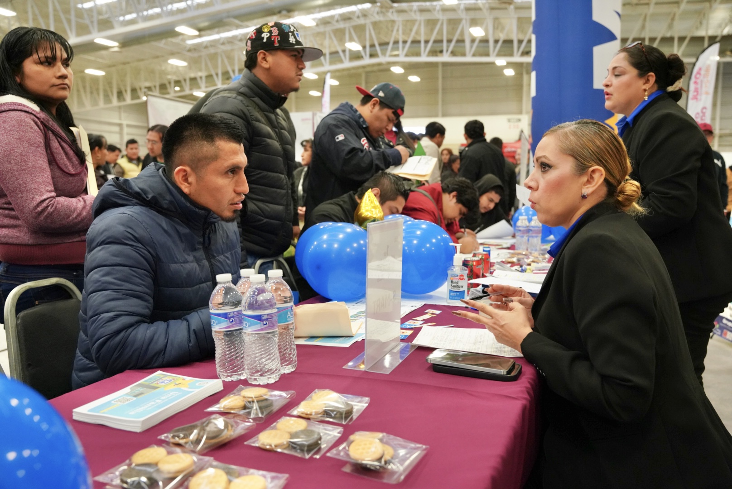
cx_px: 366
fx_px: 600
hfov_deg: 62.7
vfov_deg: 44.3
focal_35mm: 30
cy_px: 244
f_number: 4
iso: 4000
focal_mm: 29.5
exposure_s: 1/160
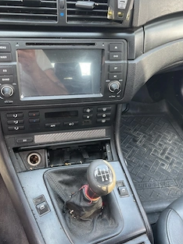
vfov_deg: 56.9
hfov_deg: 44.1
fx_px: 226
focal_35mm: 32
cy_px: 119
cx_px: 90
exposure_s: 1/107
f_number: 1.6
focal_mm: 5.1
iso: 125
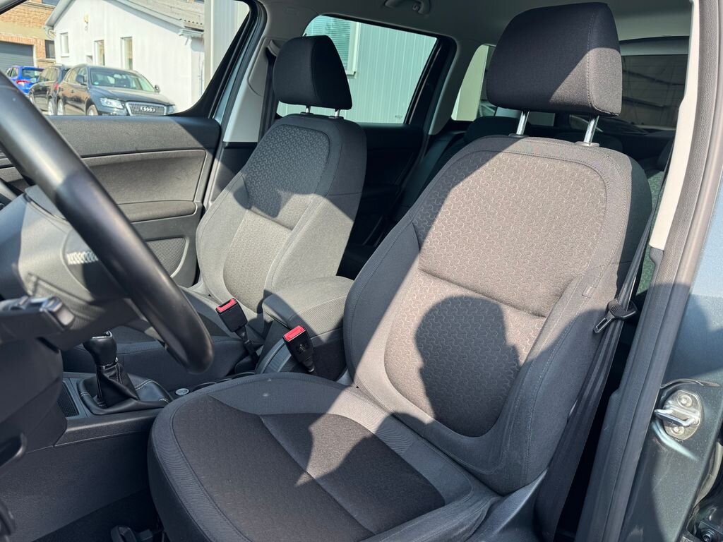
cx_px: 362
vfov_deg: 56.8
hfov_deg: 71.6
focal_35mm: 24
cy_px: 271
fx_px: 501
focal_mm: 6.76
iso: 80
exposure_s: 1/376
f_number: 1.78
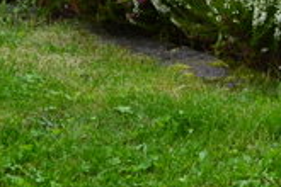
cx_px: 446
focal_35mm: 189
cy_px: -258
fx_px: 1475
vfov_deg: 6.9
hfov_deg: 10.4
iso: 400
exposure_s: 1/40
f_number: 7.1
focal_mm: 26
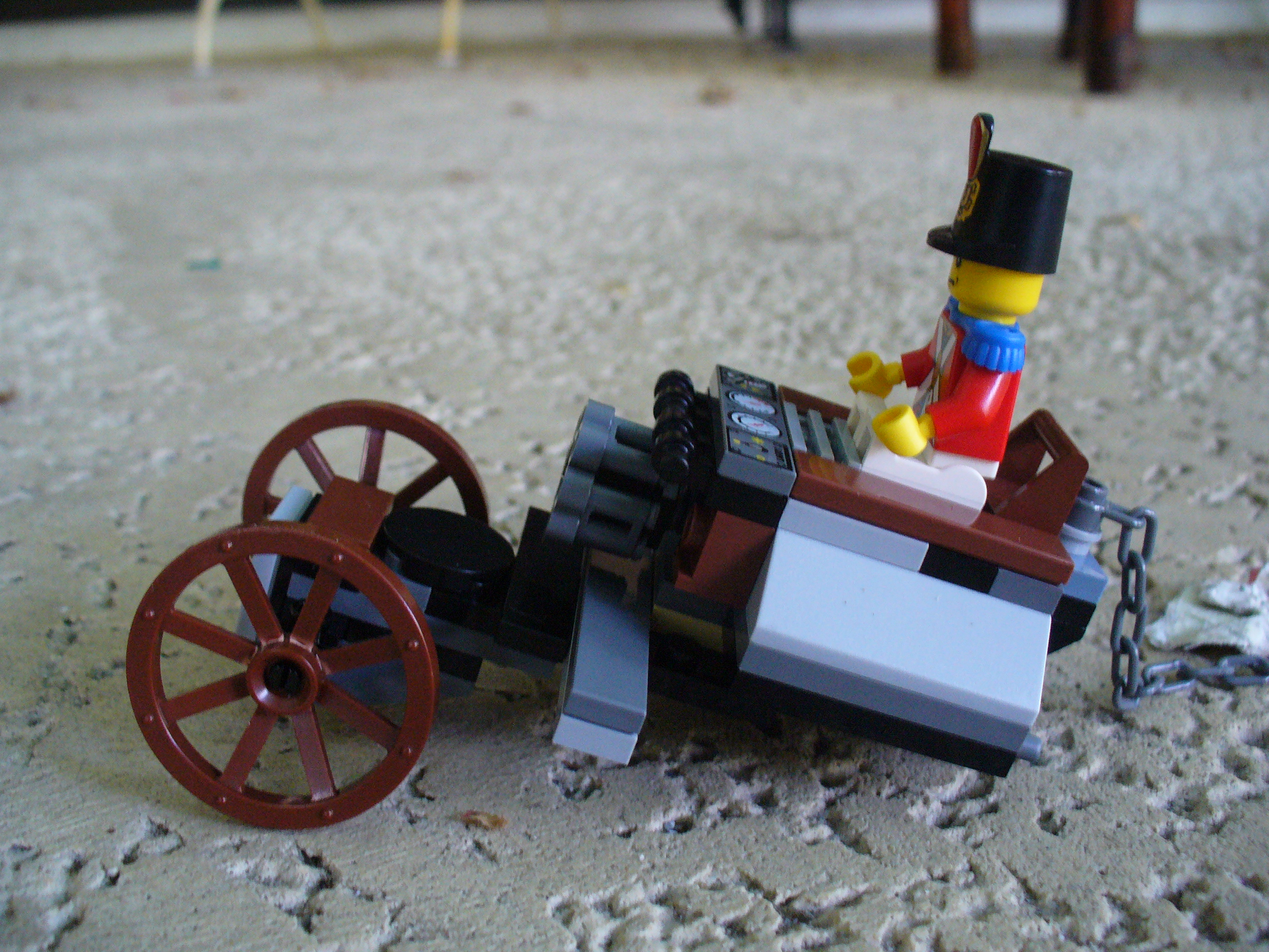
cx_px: 634
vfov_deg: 38.7
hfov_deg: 50.1
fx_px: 1356
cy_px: 476
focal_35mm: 37
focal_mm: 6.1
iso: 200
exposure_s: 1/10
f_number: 2.8
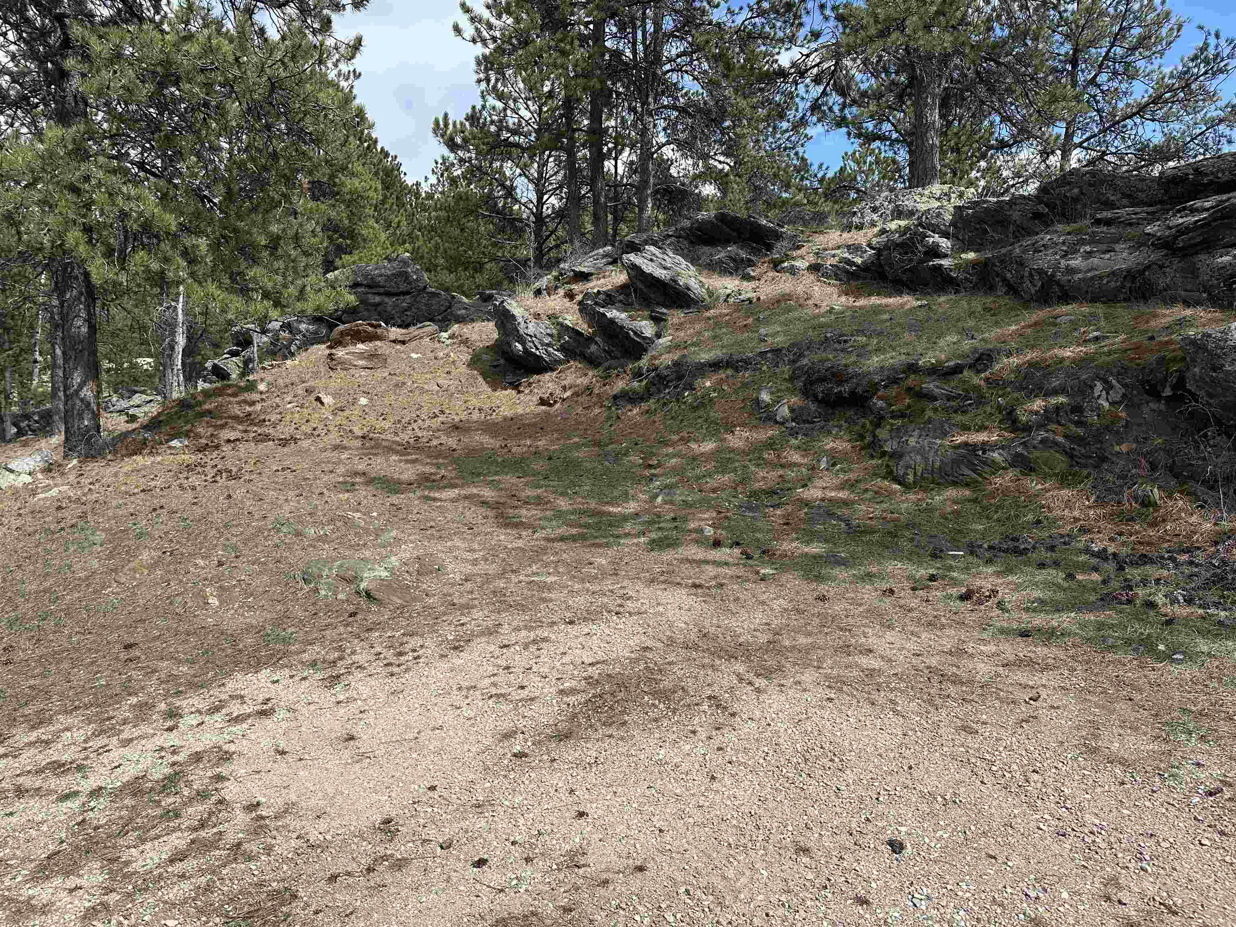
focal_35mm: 24
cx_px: 618
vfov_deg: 56.8
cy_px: 464
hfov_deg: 71.6
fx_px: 857
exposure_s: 1/4184
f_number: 1.78
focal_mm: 6.86
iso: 80
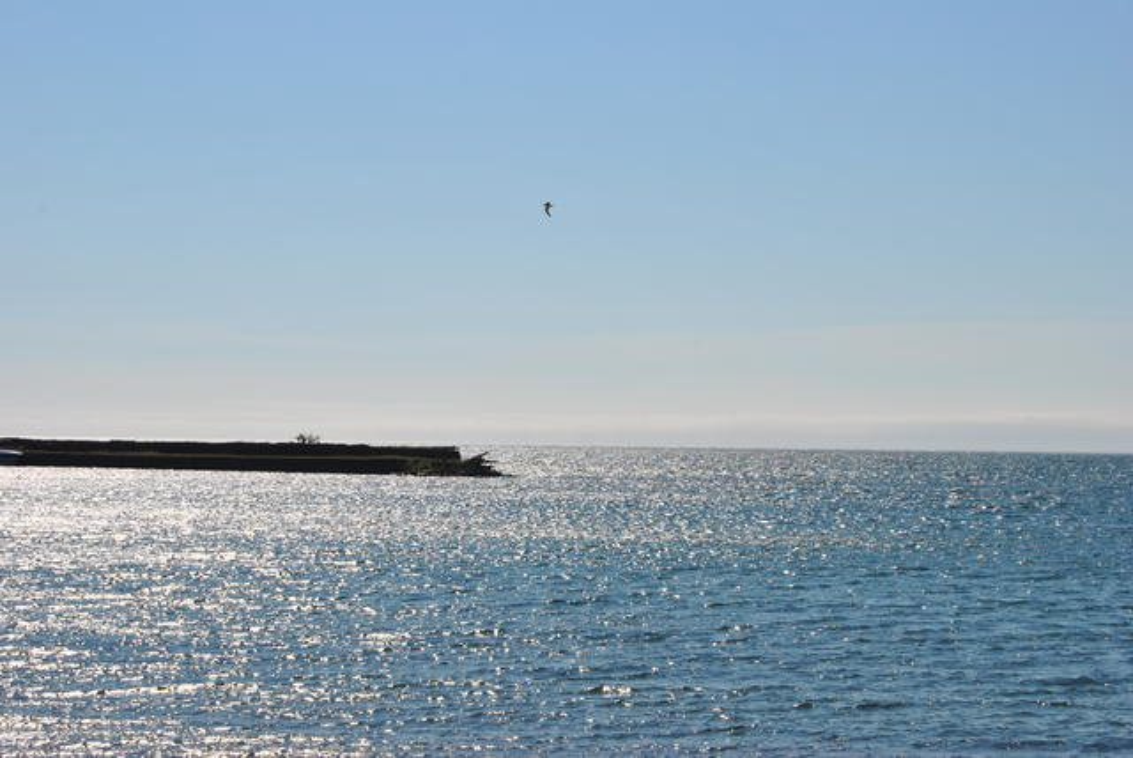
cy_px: 379
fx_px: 2599
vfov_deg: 16.6
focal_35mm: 82
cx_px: 566
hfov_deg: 24.6
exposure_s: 1/400
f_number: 10
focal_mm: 55
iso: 100
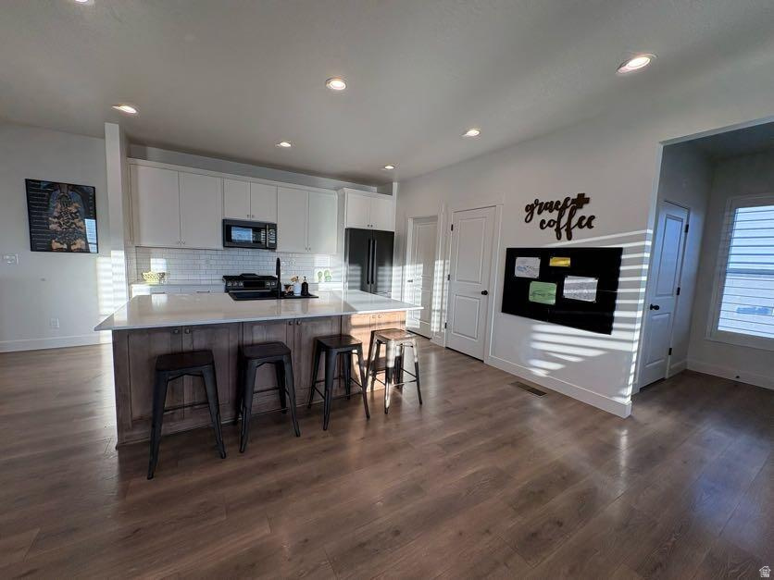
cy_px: 290
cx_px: 387
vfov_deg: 85.7
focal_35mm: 14
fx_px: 313
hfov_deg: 102.1
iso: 64
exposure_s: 1/163
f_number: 2.2
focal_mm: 2.22
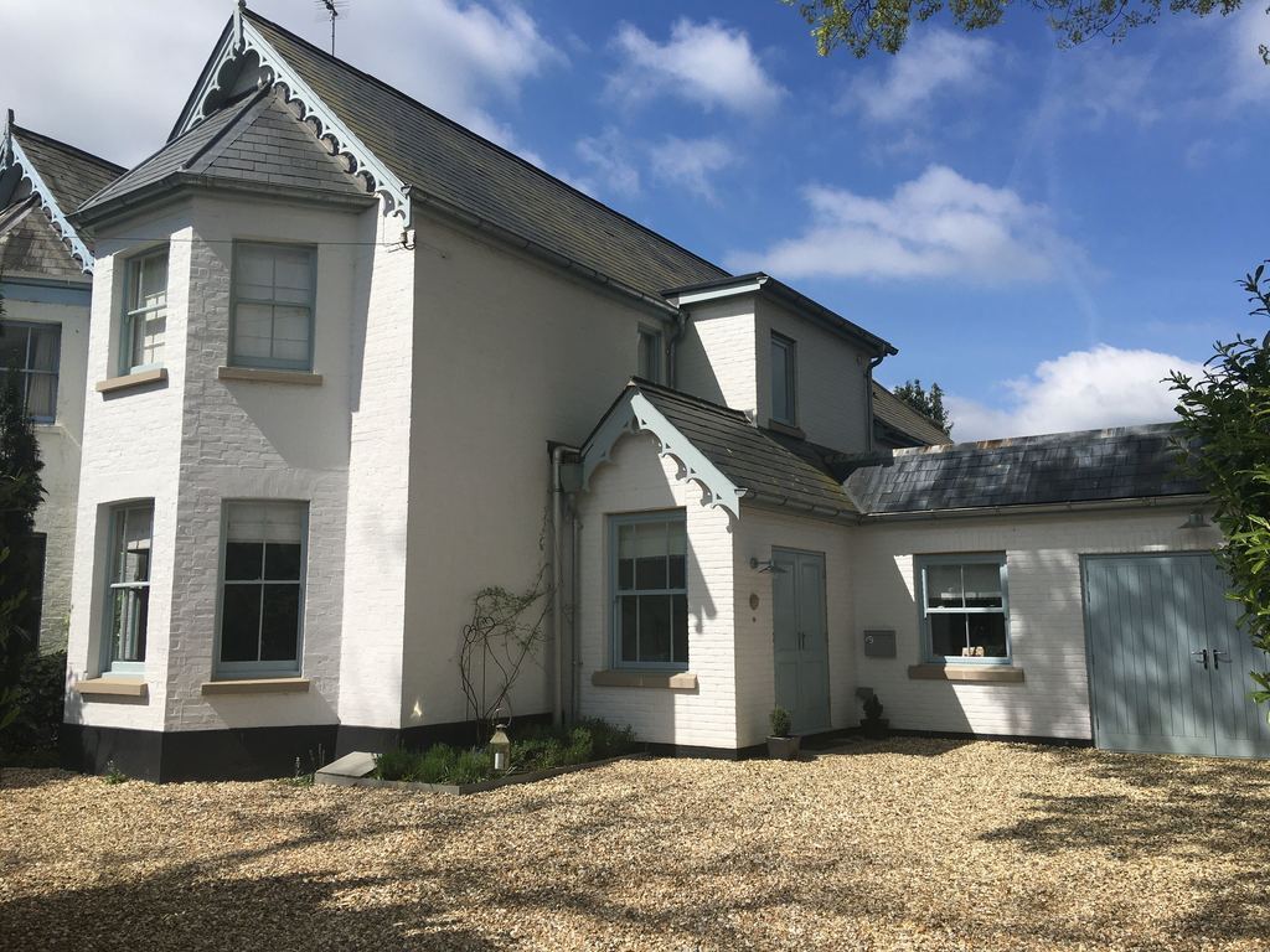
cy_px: 476
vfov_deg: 48.2
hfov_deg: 61.7
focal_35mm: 29
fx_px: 1064
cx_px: 635
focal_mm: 4.15
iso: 25
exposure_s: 1/2481
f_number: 2.2
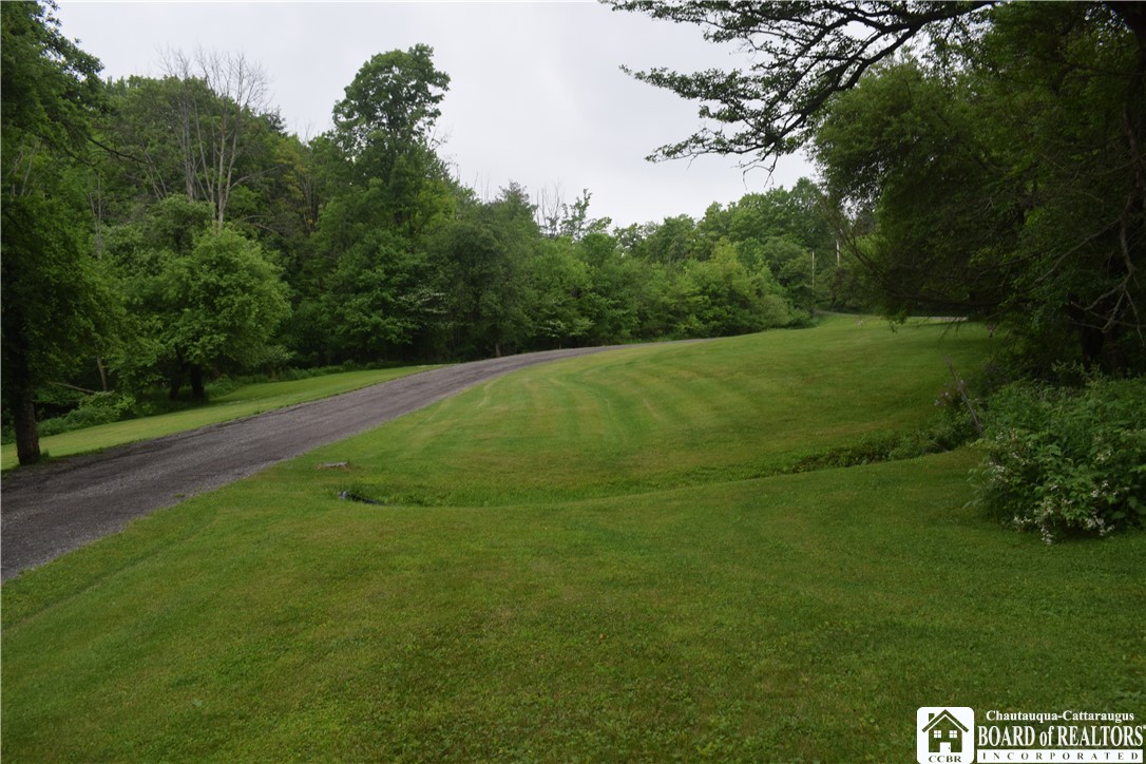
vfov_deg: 43.6
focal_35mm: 30
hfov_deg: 61.9
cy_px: 382
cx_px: 573
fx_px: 955
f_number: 6.3
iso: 400
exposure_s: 1/160
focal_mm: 20
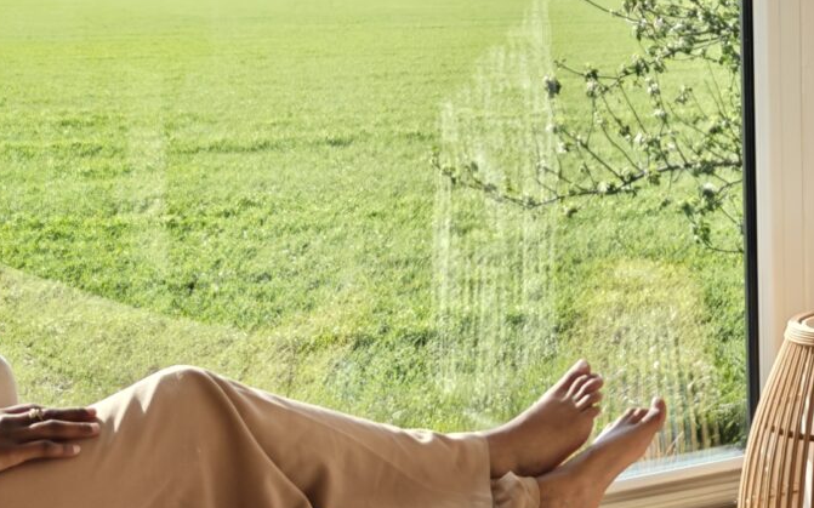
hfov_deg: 22.0
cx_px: 665
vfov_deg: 14.0
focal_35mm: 93
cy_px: 113
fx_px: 2063
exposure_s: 1/421
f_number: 1.6
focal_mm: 6.06
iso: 50
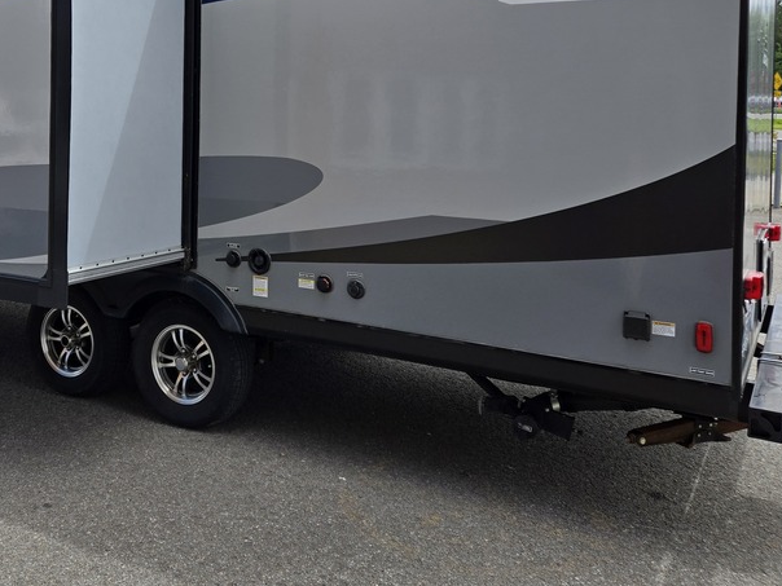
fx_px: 881
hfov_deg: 46.8
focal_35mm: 39
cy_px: 113
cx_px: 240
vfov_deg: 35.6
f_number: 1.8
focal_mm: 5.4
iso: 25
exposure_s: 1/1854
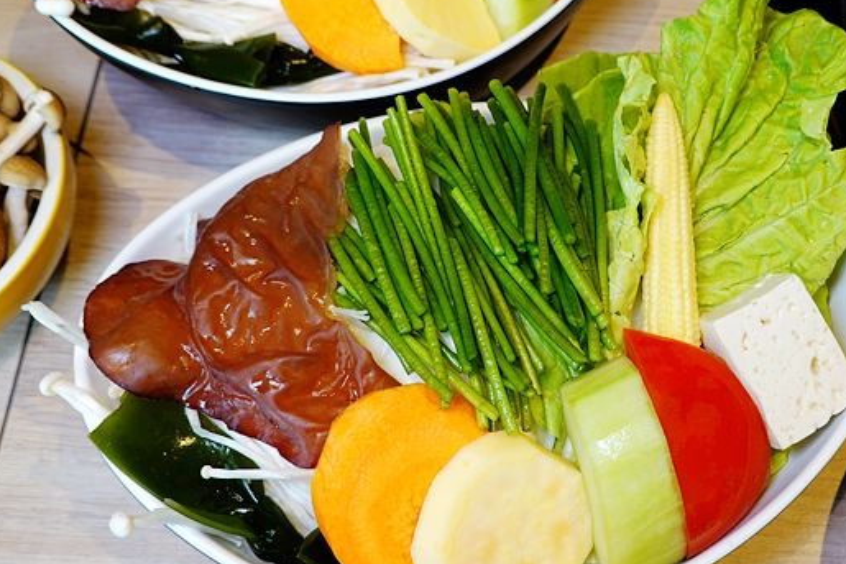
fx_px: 1128
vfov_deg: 28.1
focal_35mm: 48
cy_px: 292
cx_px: 524
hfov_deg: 40.9
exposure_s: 1/40
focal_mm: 14.12
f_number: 3.5
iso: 200
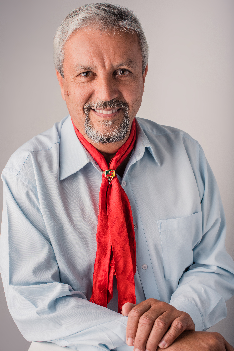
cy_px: 176
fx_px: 487
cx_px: 117
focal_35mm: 50
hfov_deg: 27.0
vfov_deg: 39.6
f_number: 10
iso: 160
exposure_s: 1/200
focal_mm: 50
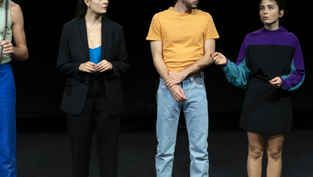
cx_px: 122
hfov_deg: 21.3
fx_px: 830
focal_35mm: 100
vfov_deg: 12.1
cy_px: 89
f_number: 4
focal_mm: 70
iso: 1600
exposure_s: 1/200
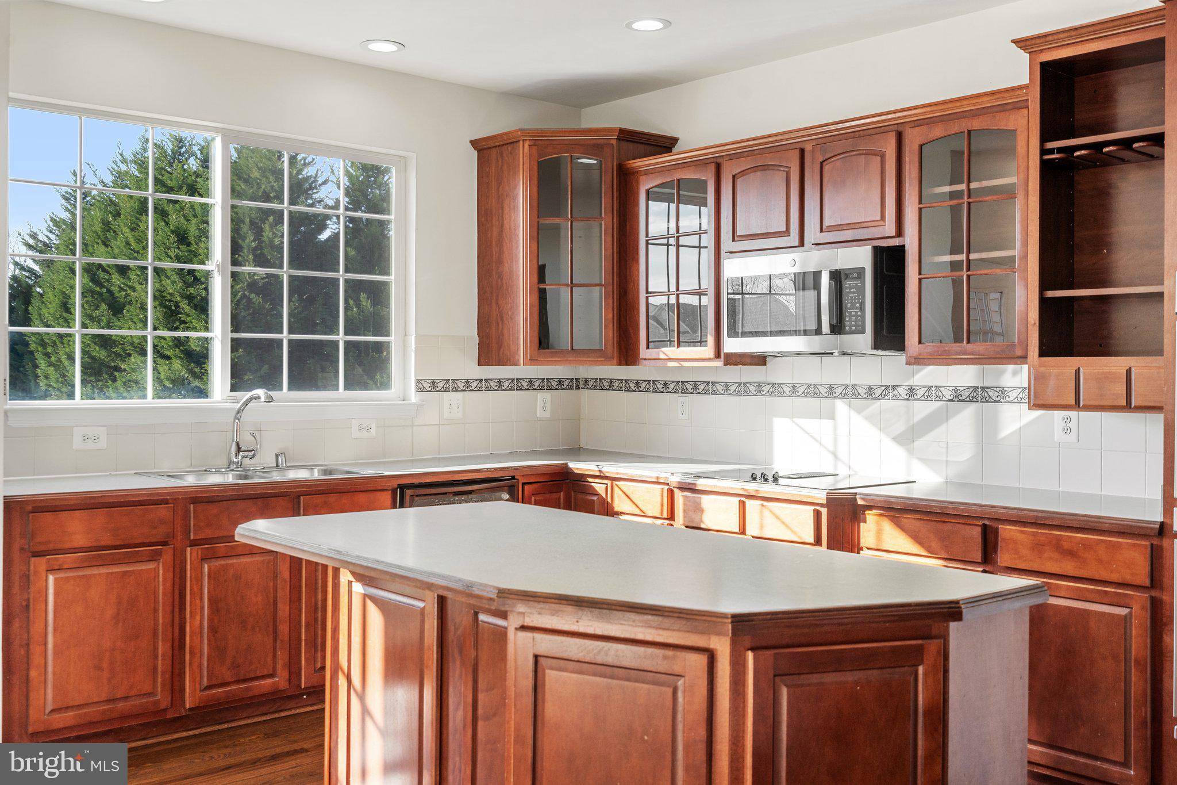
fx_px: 1144
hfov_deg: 54.4
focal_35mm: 35
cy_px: 392
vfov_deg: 37.8
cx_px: 588
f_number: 8
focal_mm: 35
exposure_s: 1/60
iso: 500
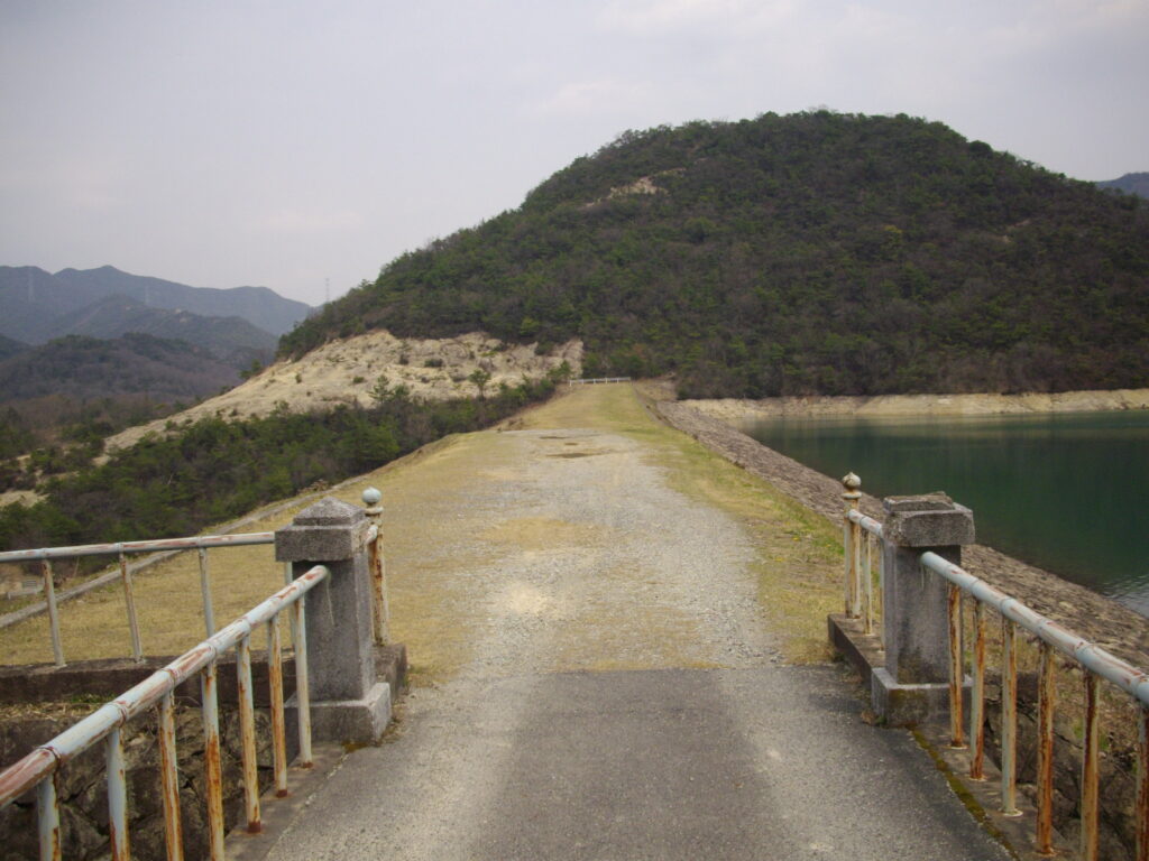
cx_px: 574
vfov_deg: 38.7
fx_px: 1228
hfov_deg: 50.1
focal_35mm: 37
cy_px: 430
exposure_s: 1/400
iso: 100
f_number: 5.6
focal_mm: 6.2
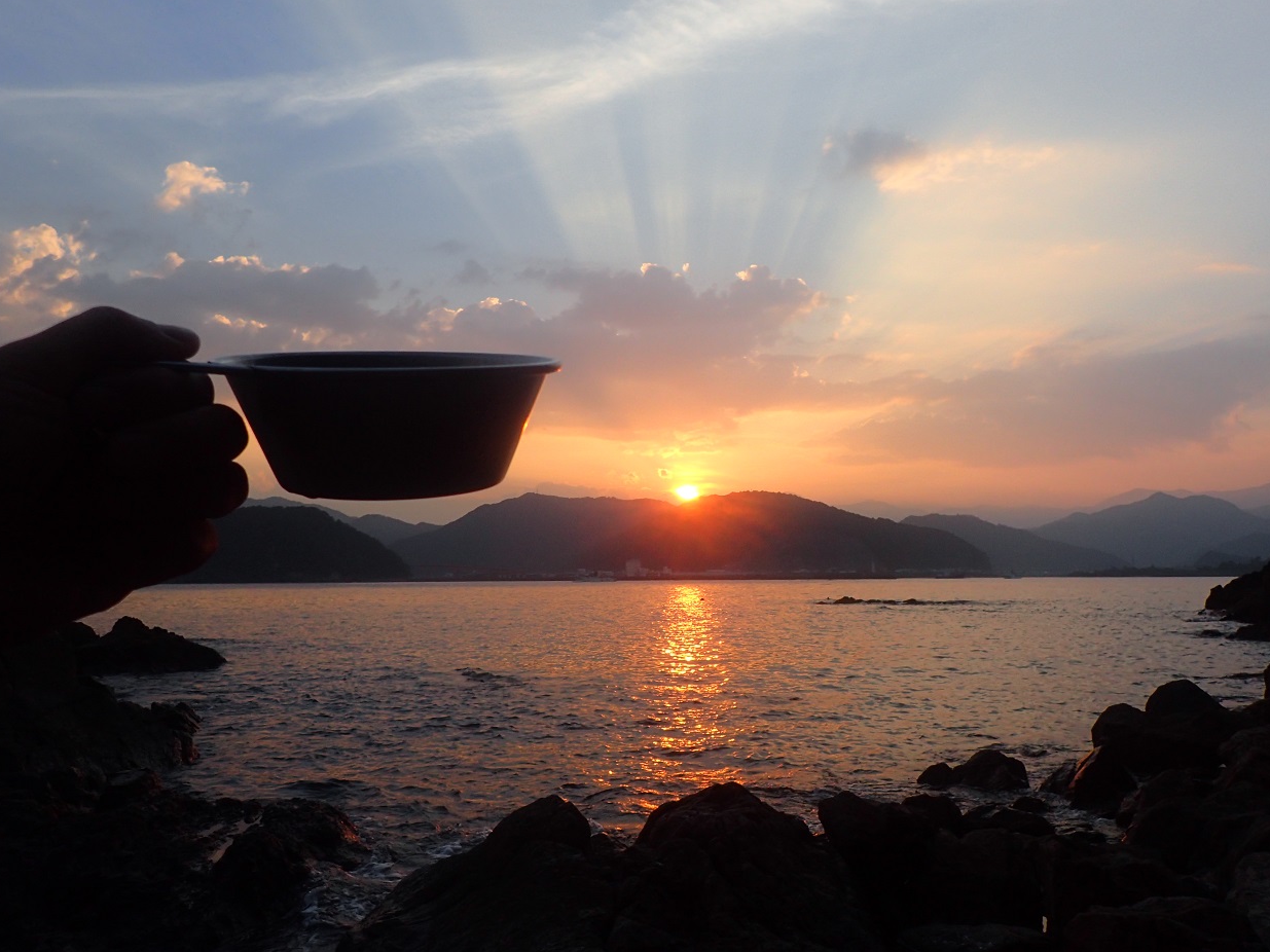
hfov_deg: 63.4
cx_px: 671
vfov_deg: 49.7
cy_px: 466
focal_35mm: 28
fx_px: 1027
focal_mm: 4.5
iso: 100
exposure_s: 1/800
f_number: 2.8
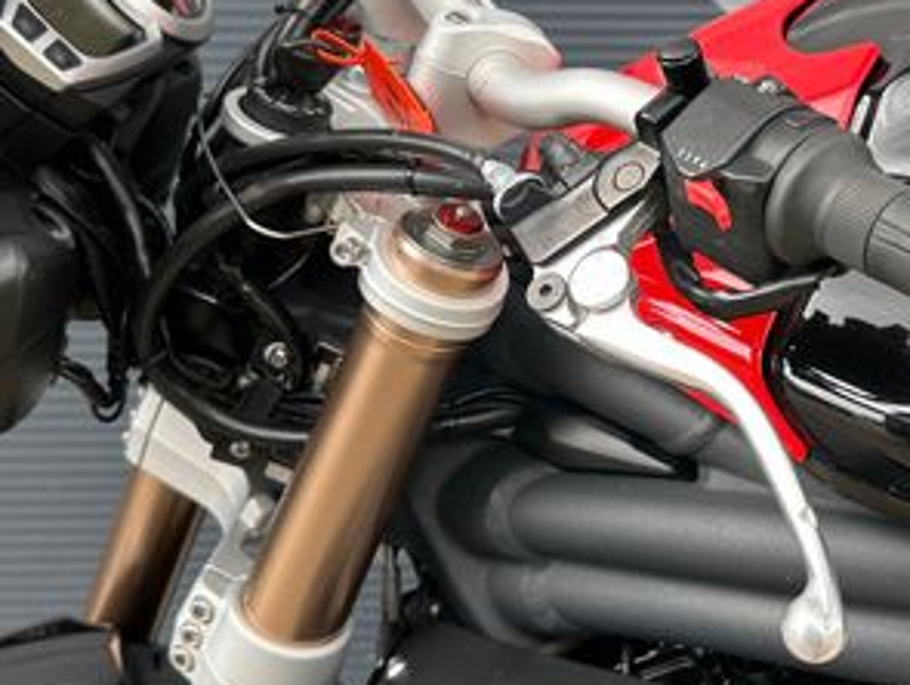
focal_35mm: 52
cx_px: 639
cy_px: 231
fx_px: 1369
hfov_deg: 36.2
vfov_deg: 27.9
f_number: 1.78
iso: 80
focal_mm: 6.86
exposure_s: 1/284
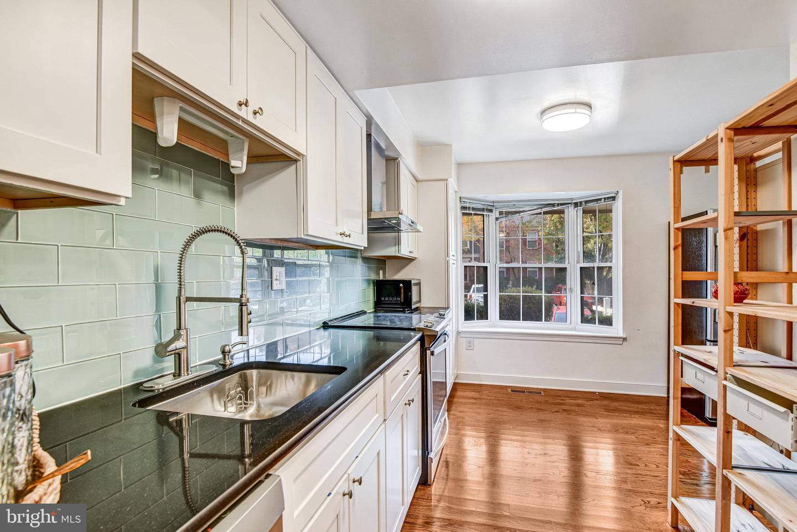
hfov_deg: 93.3
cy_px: 266
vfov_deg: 70.5
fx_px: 376
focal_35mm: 17
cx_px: 398
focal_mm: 17
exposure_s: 1/13
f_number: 8
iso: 400
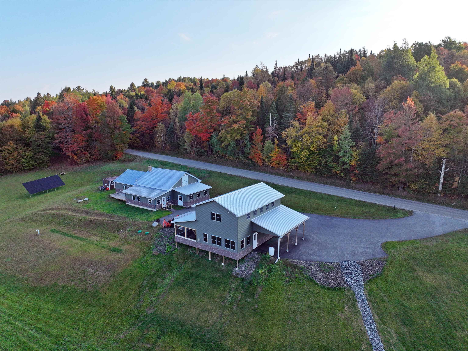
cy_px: 176
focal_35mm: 24
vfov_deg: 56.8
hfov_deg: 71.6
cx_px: 234
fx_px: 324
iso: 410
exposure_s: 1/1250
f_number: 2.8
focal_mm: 12.29
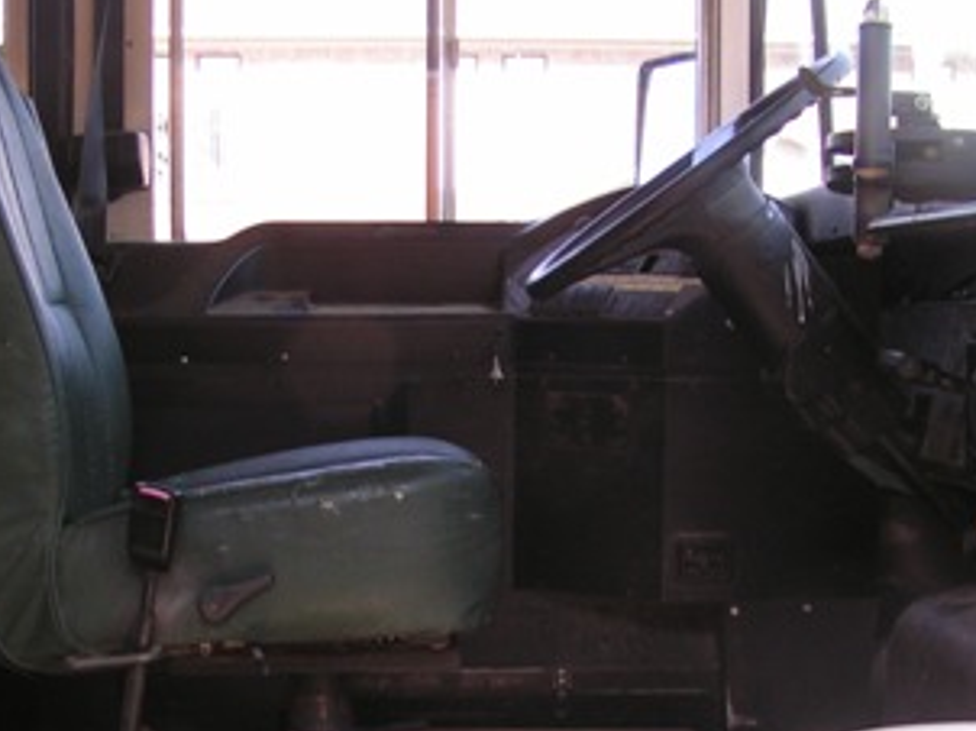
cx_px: 401
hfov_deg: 28.9
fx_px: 1888
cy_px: 574
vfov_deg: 21.7
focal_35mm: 67
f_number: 4
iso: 50
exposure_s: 1/60
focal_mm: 5.8
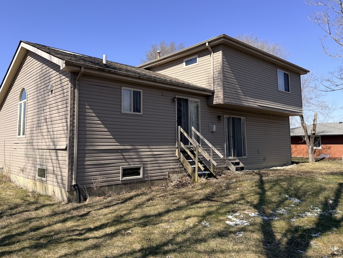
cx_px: 150
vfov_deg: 51.3
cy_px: 116
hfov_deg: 65.1
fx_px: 268
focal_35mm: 27
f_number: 1.78
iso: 80
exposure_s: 1/3759
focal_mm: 6.76
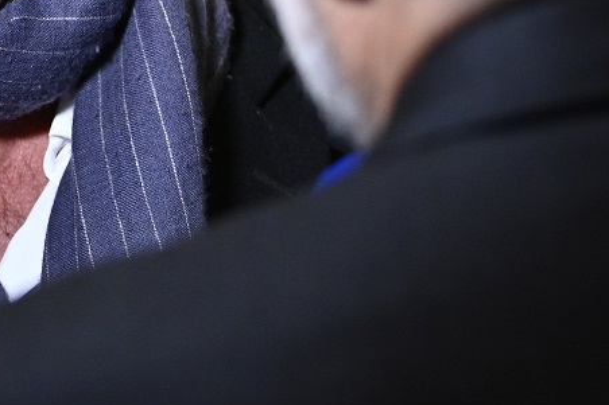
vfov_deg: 4.9
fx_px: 4752
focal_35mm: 281
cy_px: -195
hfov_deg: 7.2
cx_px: -221
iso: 1100
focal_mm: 82
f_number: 3.2
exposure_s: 1/160
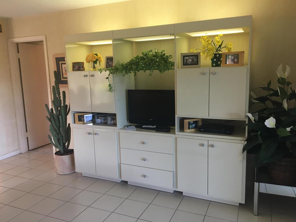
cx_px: 148
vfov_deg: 48.2
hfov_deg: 61.7
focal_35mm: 29
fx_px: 248
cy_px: 111
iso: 50
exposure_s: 1/30
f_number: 2.2
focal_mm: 4.15
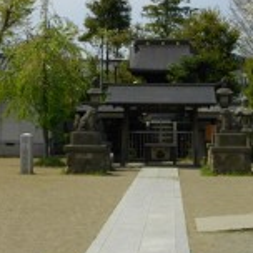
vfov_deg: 18.4
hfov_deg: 18.7
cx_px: 117
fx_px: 769
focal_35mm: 93
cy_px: 29
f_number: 5.5
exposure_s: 1/640
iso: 100
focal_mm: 5.7
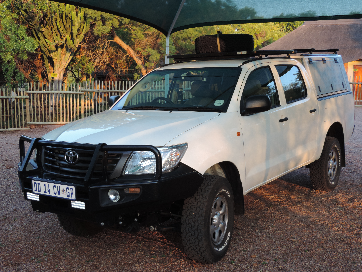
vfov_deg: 30.9
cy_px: 136
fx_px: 492
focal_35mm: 47
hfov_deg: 40.4
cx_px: 181
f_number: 3.5
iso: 80
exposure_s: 1/50
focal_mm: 8.3
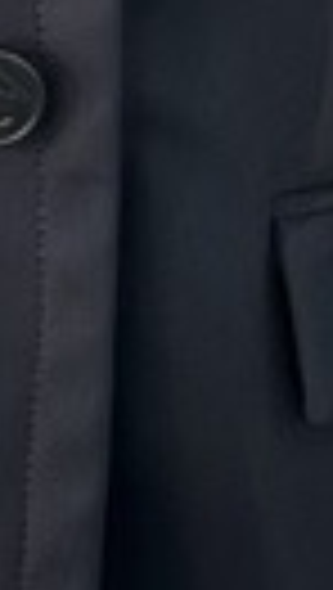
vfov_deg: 10.0
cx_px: 65
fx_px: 3036
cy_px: -694
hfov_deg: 6.3
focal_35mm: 194
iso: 1000
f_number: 1.6
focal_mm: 5.96
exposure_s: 1/20
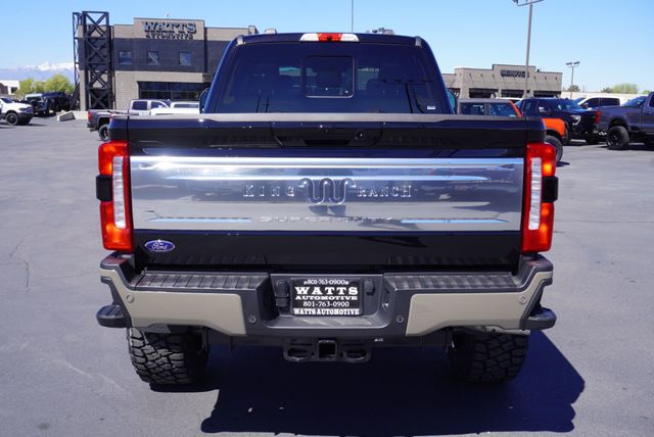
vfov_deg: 36.9
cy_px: 218
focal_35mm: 36
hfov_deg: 53.1
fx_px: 655
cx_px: 327
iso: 100
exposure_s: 1/125
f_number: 9
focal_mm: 24
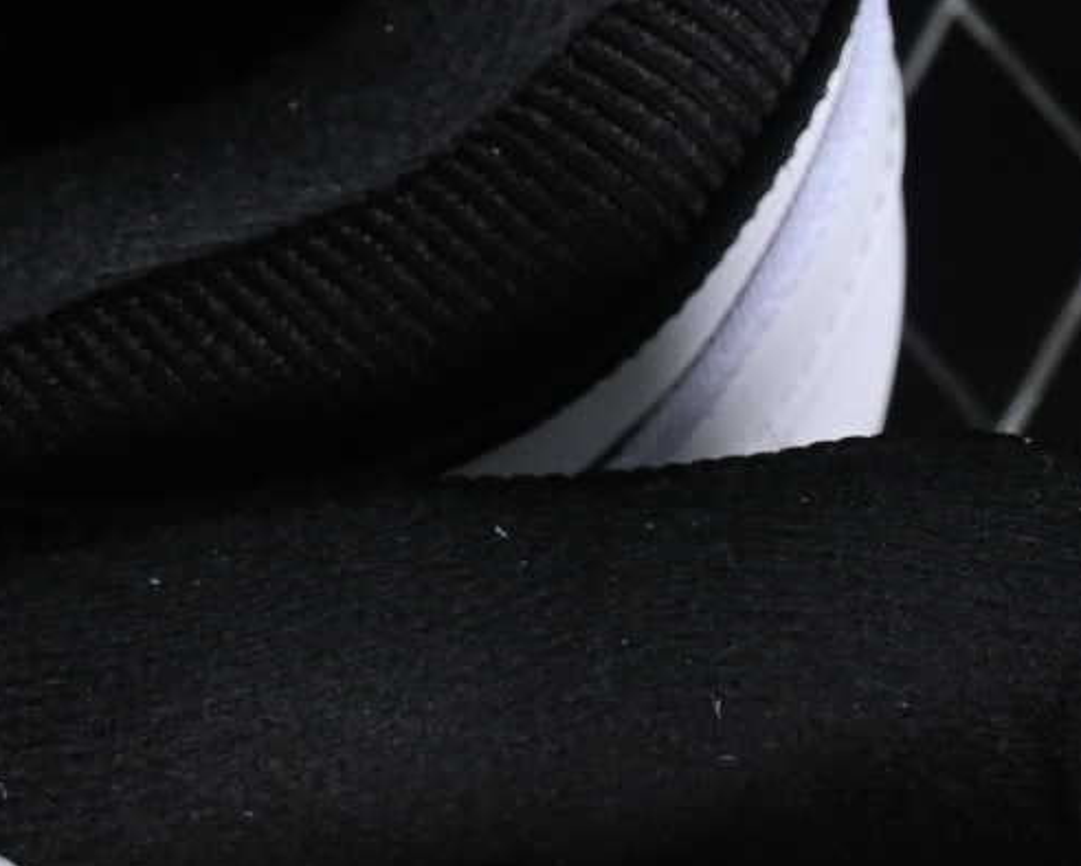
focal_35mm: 398
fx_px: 12738
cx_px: -749
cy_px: 1352
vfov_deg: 3.9
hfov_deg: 4.8
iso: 160
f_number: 7.1
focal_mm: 50
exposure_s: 1/80
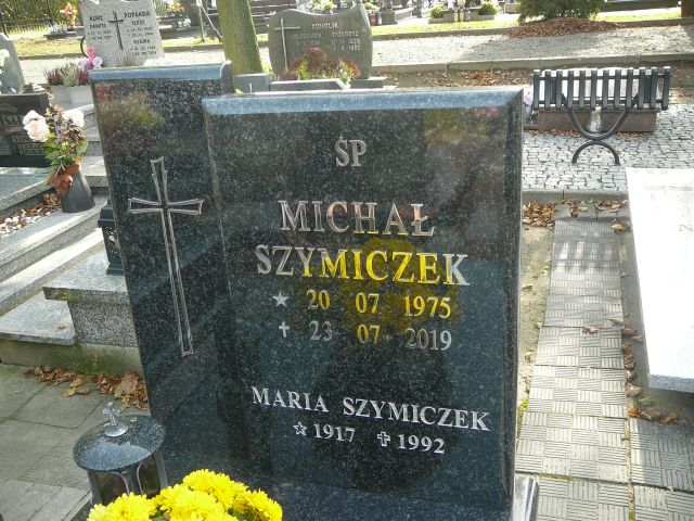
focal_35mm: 35
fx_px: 702
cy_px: 260
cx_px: 347
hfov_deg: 52.6
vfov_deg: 40.7
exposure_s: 1/100
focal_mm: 5.2
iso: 80
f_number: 2.8
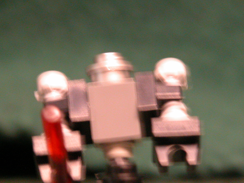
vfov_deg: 2.9
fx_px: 3602
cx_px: 124
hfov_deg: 3.9
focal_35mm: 511
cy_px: 154
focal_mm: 71.2
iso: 400
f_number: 5.3
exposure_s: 1/3.1
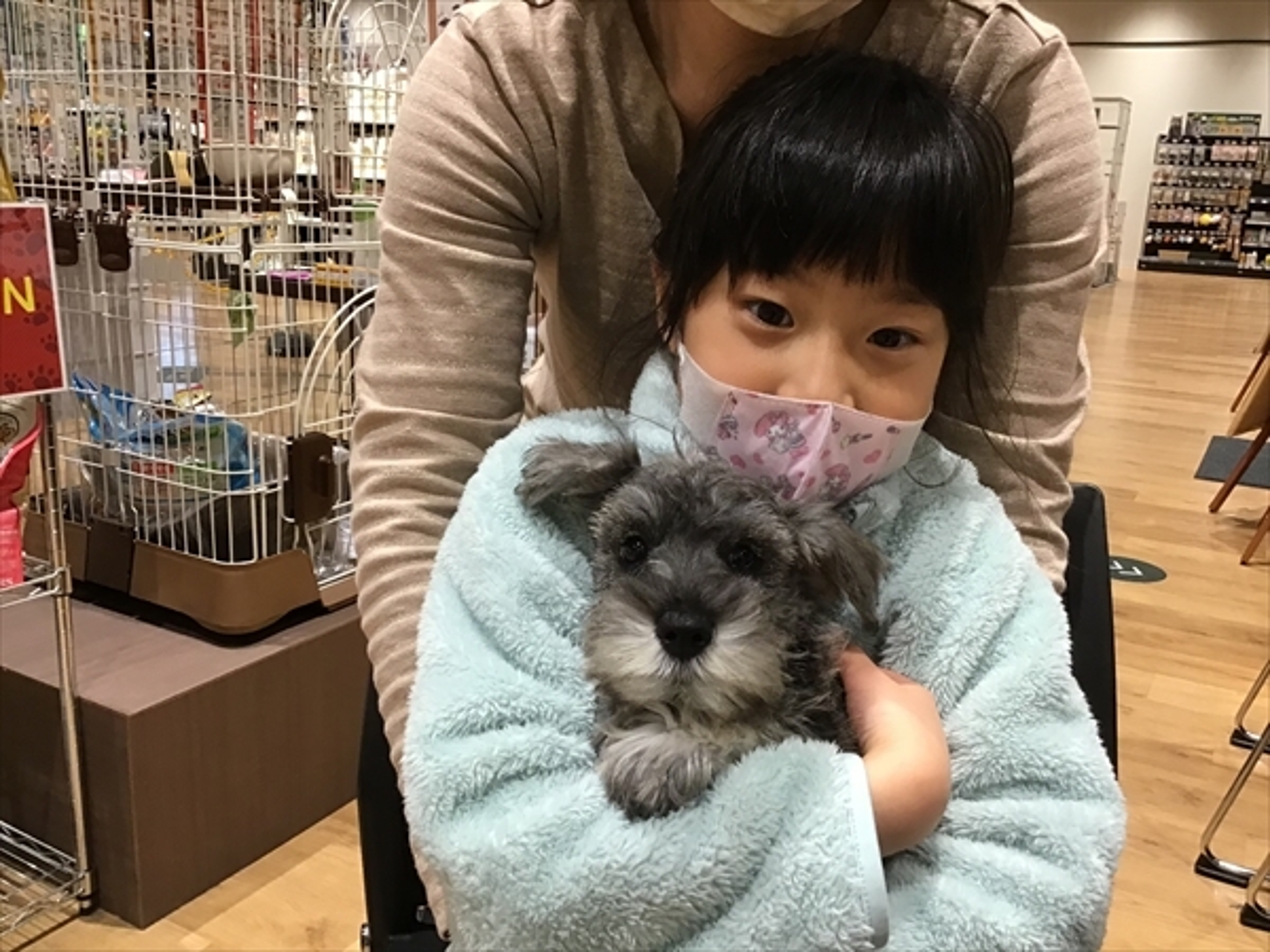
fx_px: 1137
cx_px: 635
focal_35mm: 31
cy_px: 476
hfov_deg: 58.4
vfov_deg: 45.4
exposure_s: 1/30
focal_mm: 3.3
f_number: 2.4
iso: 80
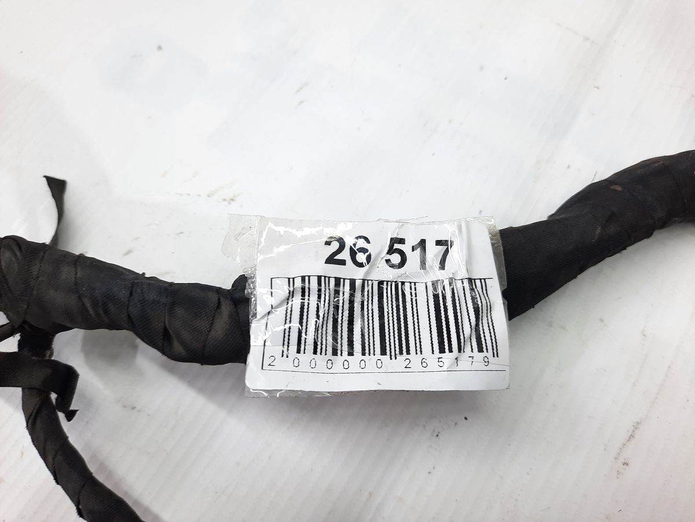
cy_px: 261
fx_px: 502
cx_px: 348
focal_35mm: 25
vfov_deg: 54.9
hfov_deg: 69.4
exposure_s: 1/50
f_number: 2
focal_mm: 4.6
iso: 64
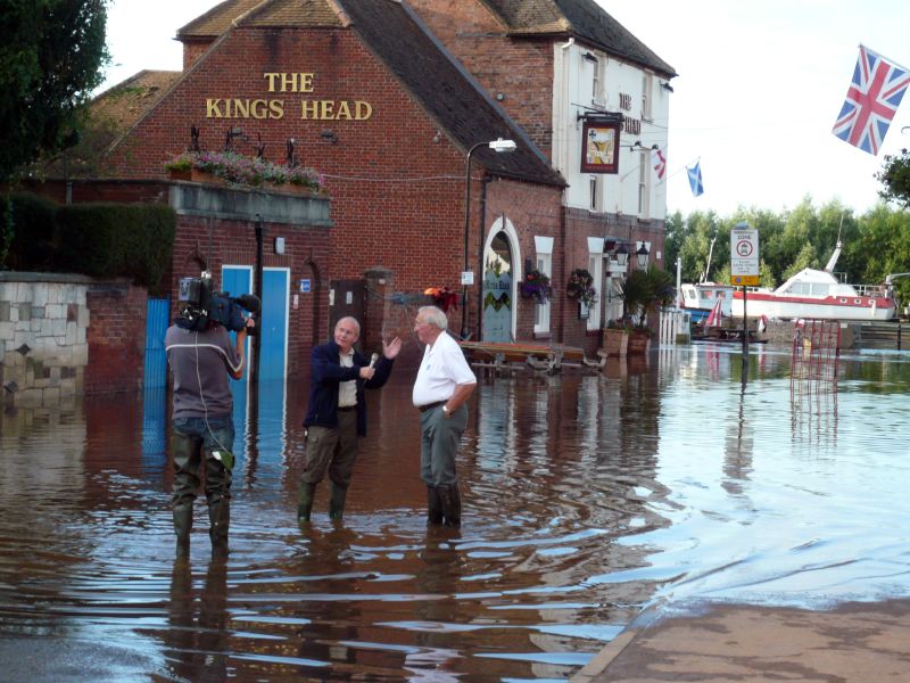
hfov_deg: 23.0
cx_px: 455
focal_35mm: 85
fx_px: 2235
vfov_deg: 17.4
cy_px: 342
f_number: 5
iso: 100
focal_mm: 14.2
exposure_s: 1/100
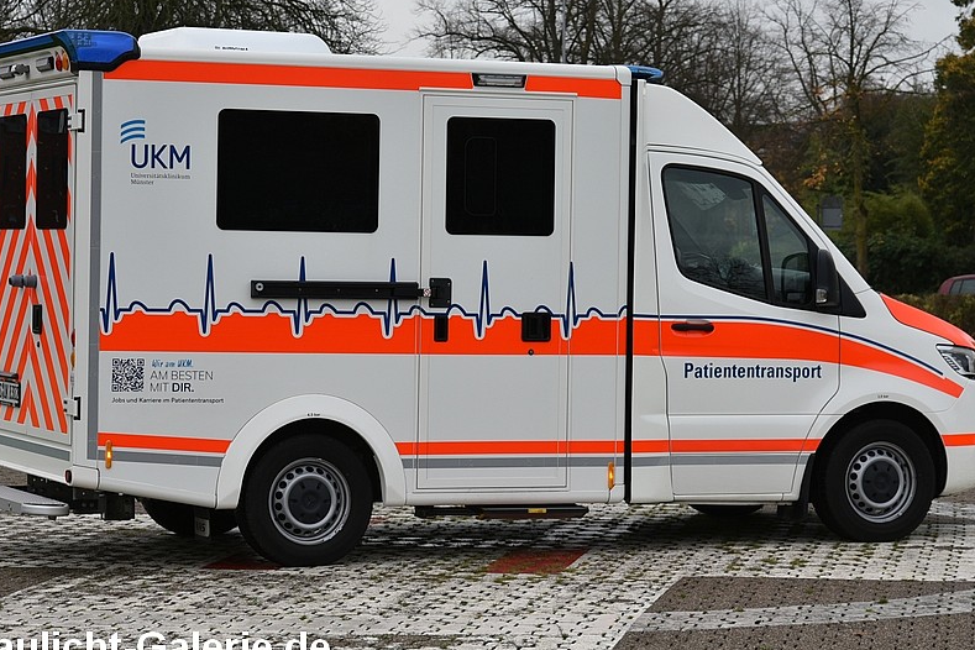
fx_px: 2627
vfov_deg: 14.1
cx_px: 466
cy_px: 294
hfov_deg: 21.0
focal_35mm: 97
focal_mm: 85
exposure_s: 1/250
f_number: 8
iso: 200
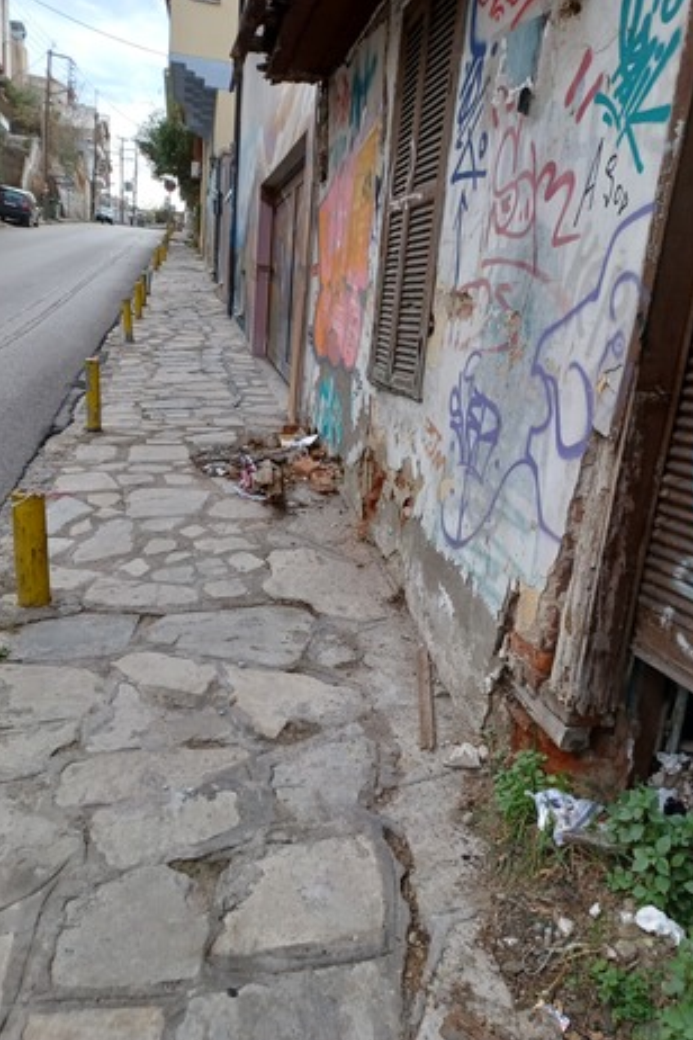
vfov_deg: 67.4
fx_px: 780
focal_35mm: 27
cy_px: 536
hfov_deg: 47.9
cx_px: 356
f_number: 1.8
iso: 40
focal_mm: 4.6
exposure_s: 1/100
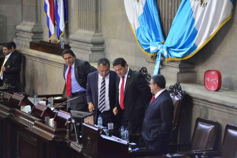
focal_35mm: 135
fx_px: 889
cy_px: 79
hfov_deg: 15.2
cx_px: 118
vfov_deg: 10.2
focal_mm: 135
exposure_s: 1/30
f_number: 2.8
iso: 2500
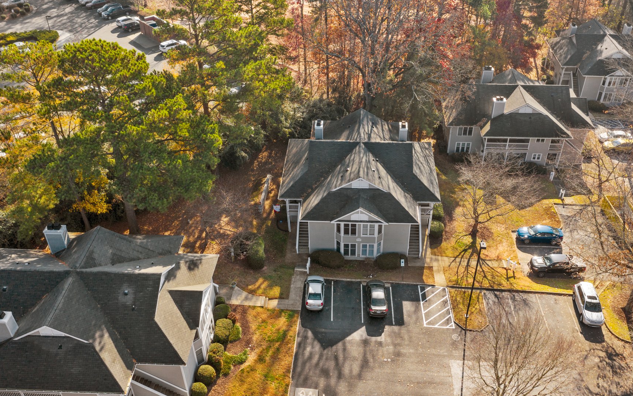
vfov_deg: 37.3
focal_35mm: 34
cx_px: 339
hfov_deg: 56.6
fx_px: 587
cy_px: 206
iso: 100
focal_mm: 10.26
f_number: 5
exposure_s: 1/200
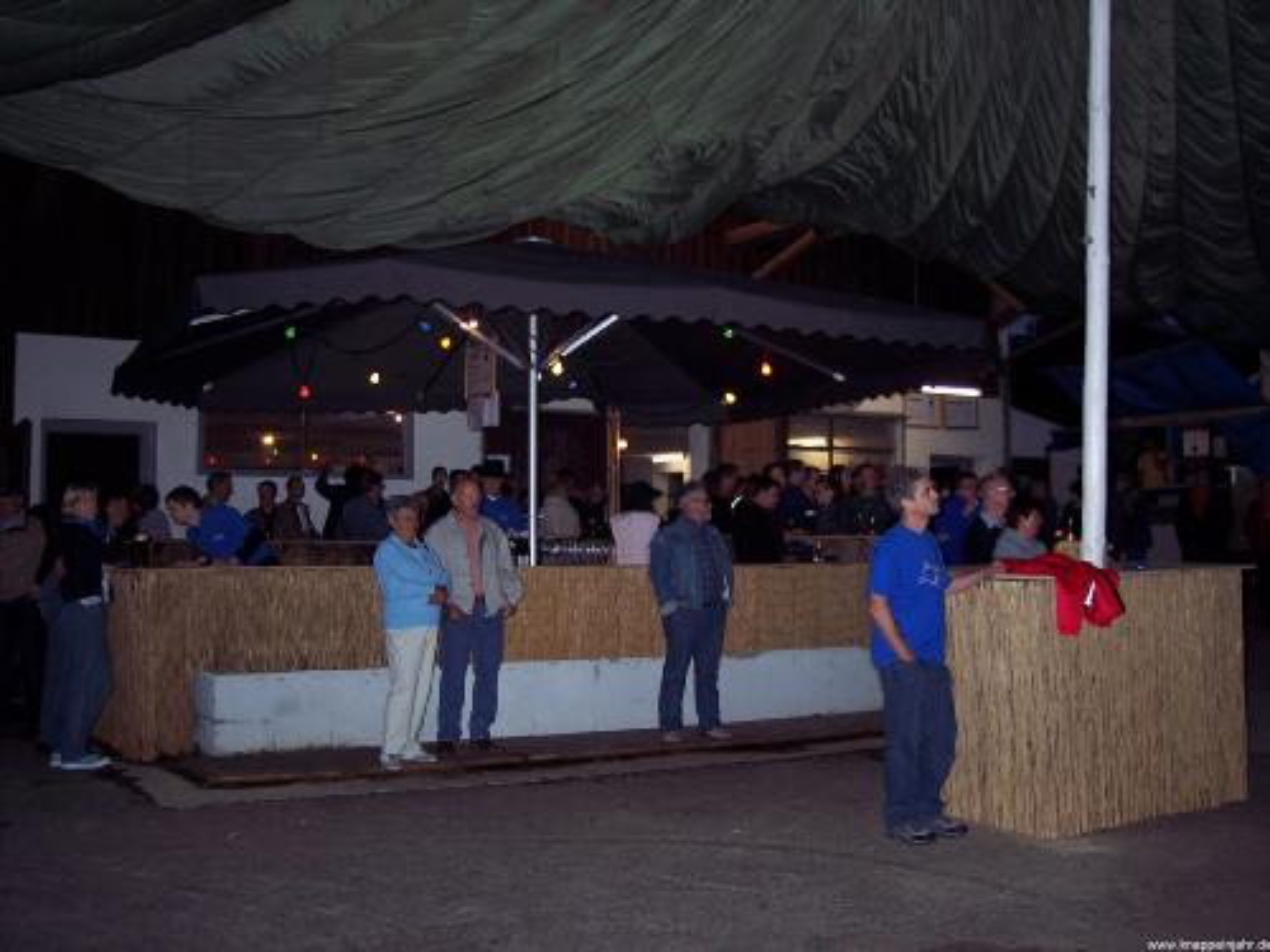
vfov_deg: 36.8
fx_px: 1431
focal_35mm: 39
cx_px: 635
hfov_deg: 47.9
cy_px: 476
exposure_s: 1/60
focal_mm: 8
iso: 100
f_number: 2.8
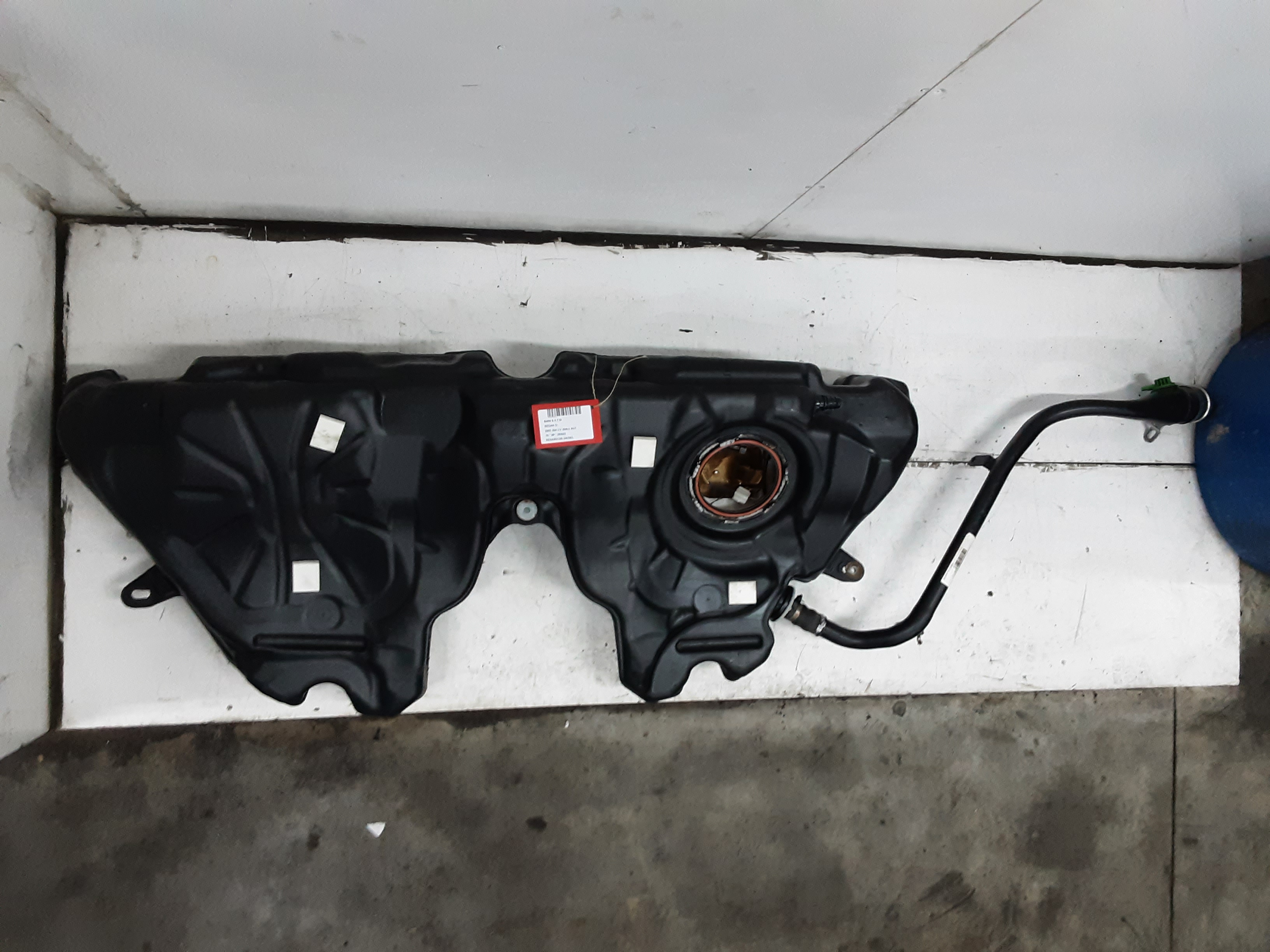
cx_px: 635
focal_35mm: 27
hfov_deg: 65.3
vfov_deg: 51.4
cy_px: 476
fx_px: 991
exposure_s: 1/50
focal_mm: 2.91
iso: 200
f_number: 1.9
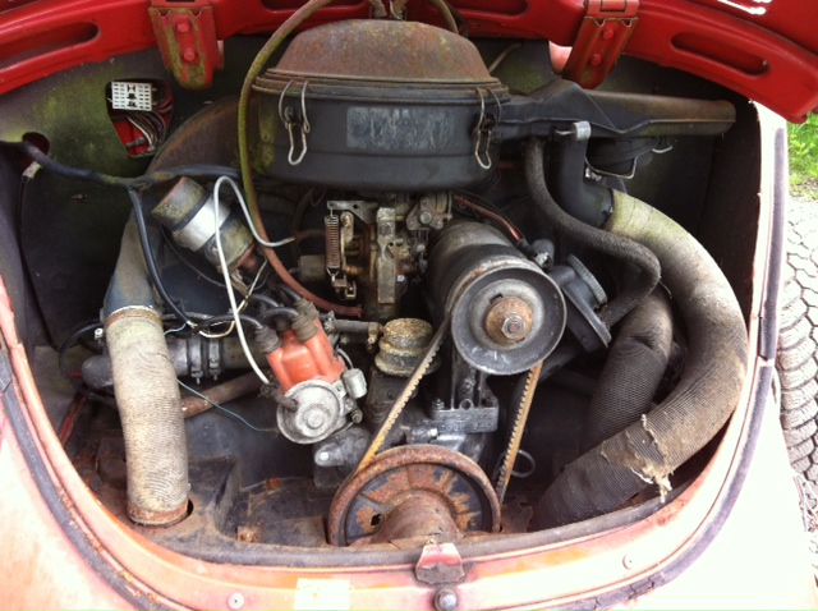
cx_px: 409
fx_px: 826
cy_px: 306
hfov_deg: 52.7
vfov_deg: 40.6
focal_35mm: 35
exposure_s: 1/30
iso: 80
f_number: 2.8
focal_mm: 3.85
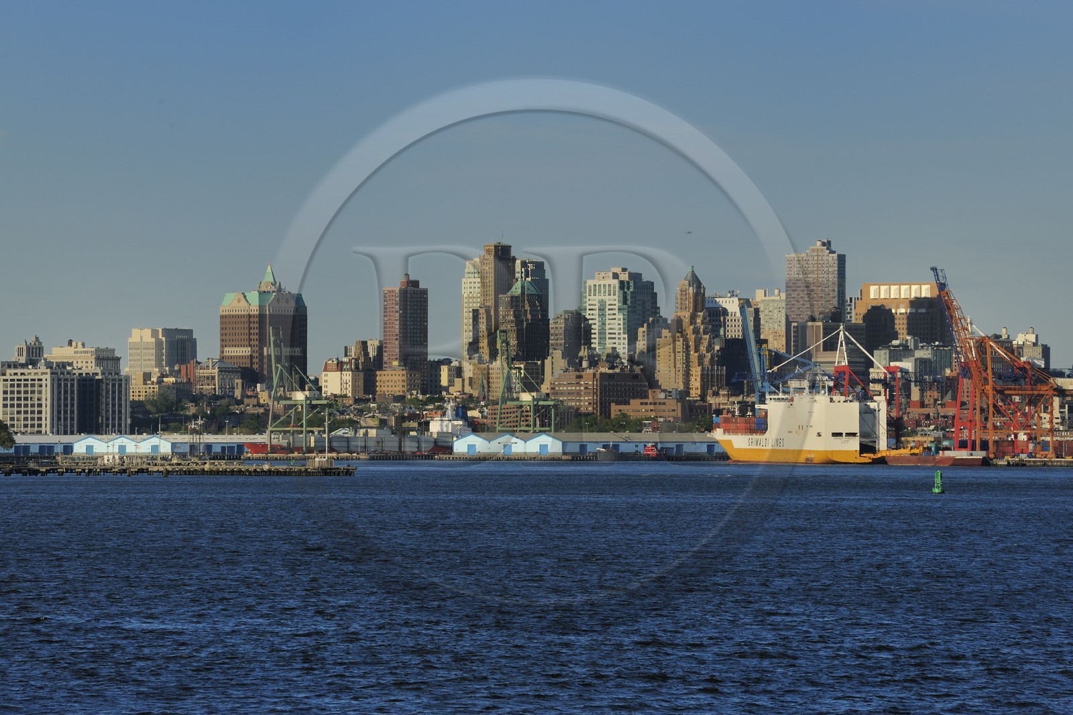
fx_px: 5959
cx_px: 536
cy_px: 358
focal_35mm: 200
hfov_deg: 10.3
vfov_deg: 6.9
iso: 200
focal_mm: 200
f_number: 13
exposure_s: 1/250
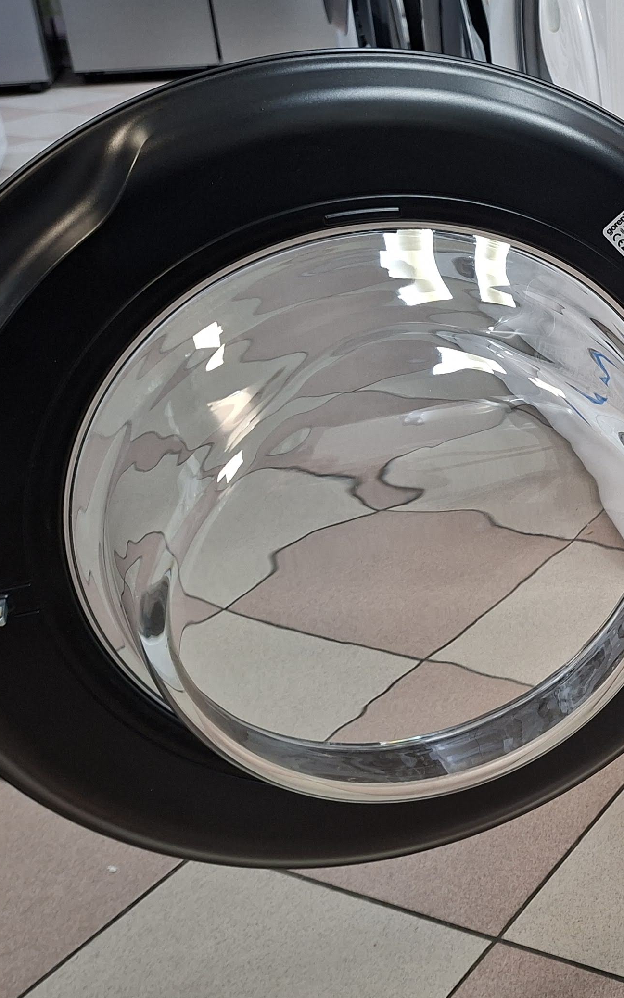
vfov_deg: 42.4
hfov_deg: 23.3
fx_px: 1279
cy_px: 398
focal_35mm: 47
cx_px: 871
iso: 250
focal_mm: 5.54
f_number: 1.8
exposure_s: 1/33
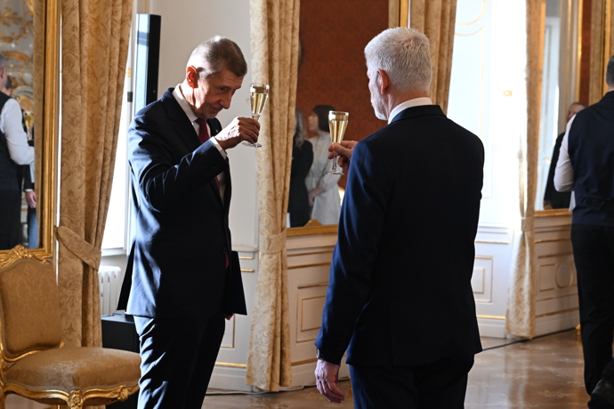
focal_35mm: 105
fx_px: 1791
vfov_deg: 13.0
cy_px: 204
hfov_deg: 19.5
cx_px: 307
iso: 2500
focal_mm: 70
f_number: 5.6
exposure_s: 1/500
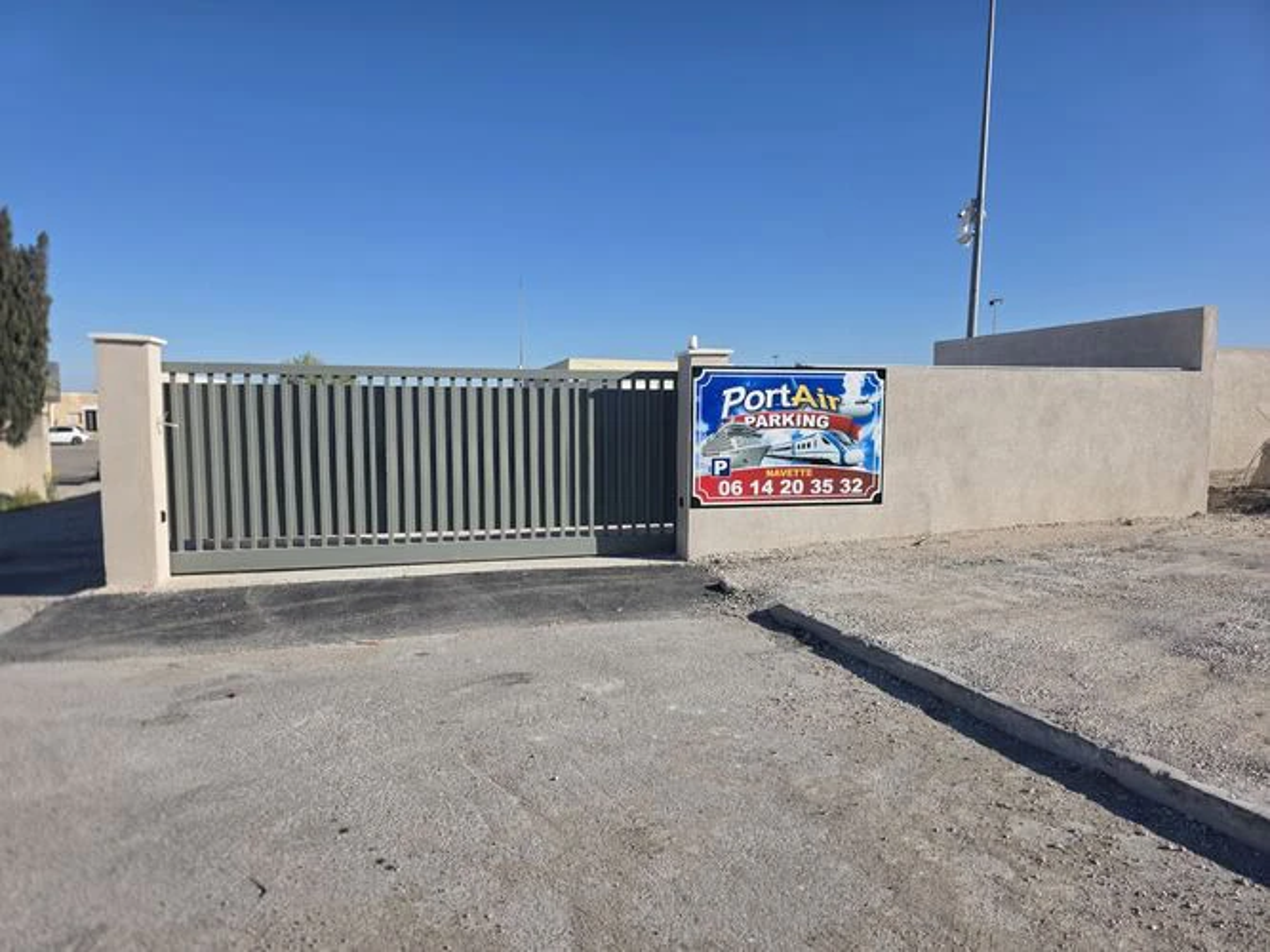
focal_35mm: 23
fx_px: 844
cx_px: 635
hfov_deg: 73.9
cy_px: 476
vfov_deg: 58.9
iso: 80
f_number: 1.7
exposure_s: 1/7333
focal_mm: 6.3
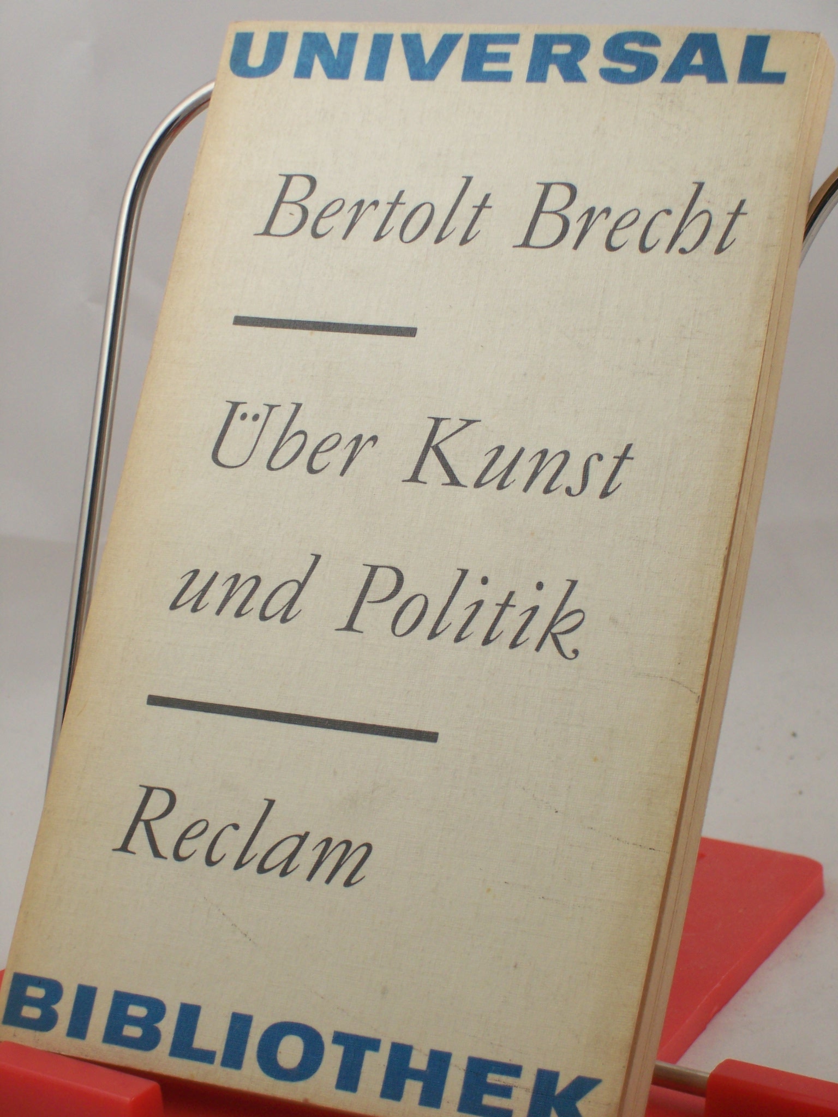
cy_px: 558
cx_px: 419
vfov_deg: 19.3
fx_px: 3292
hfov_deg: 14.5
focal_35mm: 102
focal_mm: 16.8
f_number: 4.6
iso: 100
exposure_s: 1/100
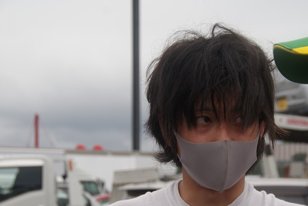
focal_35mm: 119
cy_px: 125
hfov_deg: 17.2
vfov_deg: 11.6
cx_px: 183
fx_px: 1016
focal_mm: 55
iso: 100
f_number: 6.3
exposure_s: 1/125
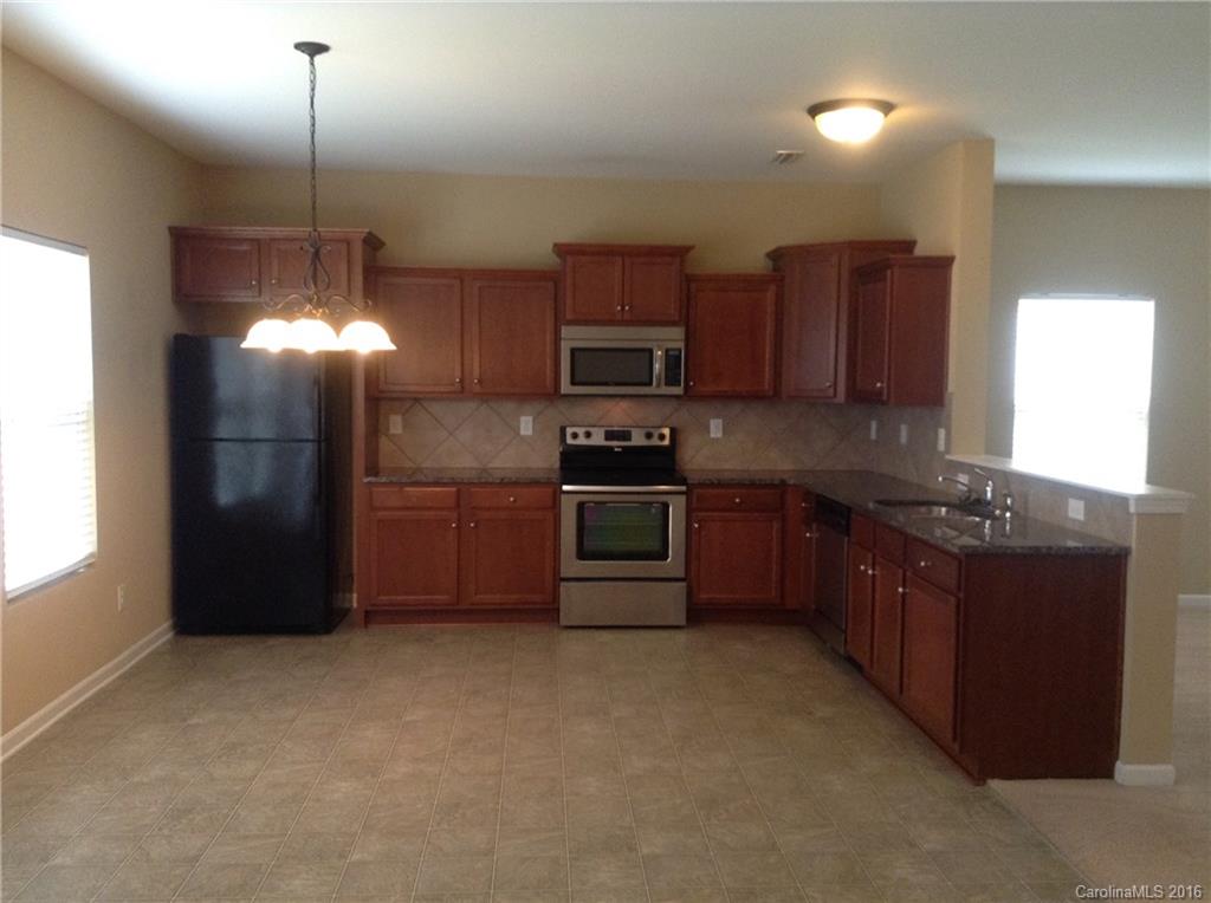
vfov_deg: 42.8
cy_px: 452
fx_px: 1152
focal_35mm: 33
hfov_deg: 55.4
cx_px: 606
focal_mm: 3.3
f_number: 2.4
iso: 125
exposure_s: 1/24
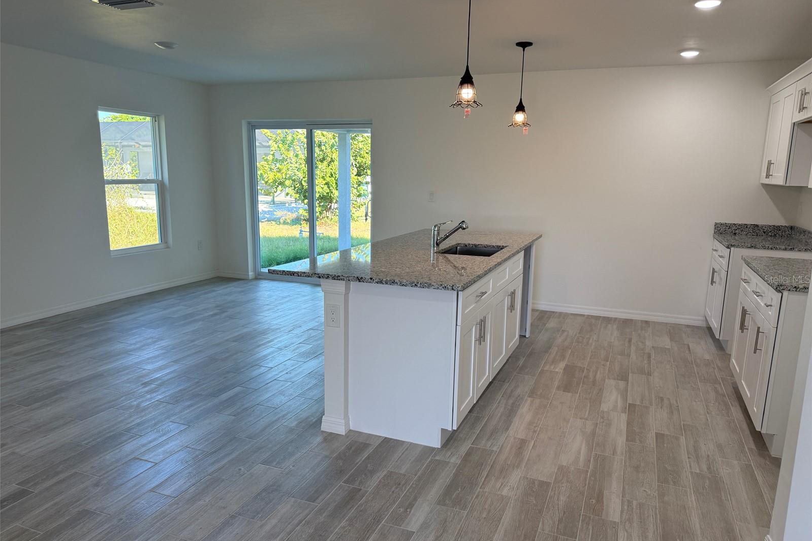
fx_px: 564
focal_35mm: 25
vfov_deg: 51.3
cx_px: 406
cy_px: 279
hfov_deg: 71.5
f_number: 1.78
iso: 125
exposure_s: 1/227
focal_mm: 6.76
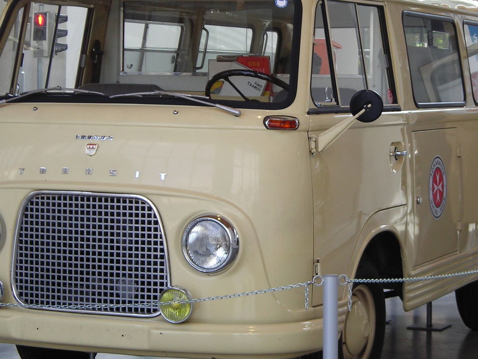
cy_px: 116
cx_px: 289
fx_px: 1588
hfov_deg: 17.1
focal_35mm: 115
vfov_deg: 12.9
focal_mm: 10.8
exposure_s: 1/57
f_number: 3.9
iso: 50
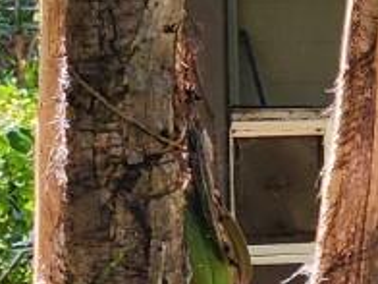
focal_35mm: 169
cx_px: 1277
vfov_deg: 8.8
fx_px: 1845
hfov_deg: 8.7
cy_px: 48
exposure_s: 1/180
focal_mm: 6.4
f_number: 1.8
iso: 40
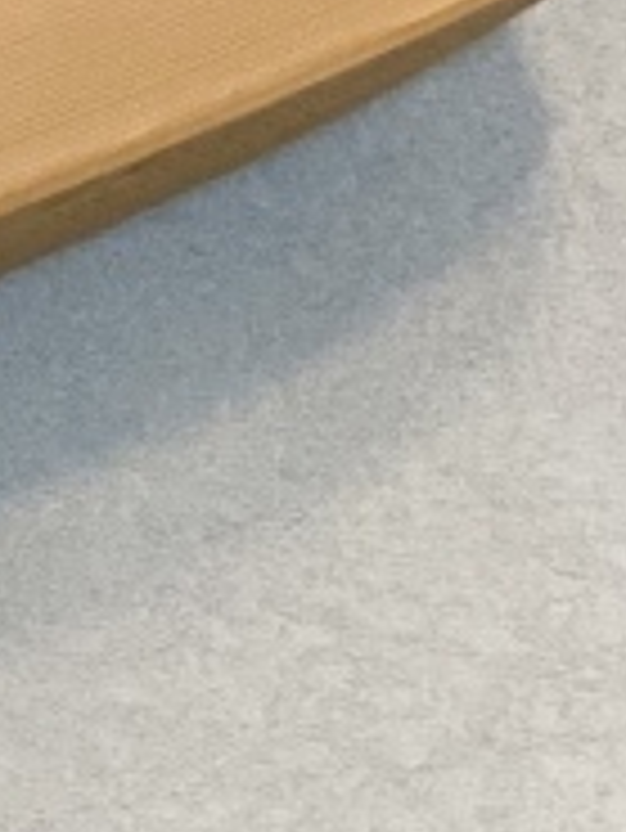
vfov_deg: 4.8
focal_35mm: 404
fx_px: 9730
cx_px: -1522
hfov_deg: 3.6
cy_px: -720
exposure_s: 1/100
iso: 200
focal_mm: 6
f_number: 2
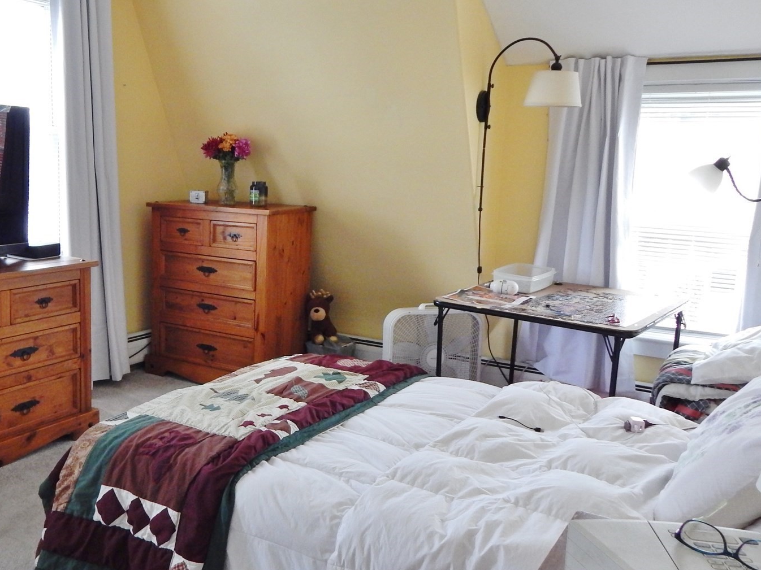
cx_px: 234
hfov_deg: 51.3
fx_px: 769
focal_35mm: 35
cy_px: 289
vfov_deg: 40.7
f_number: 3
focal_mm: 4
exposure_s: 1/30
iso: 360
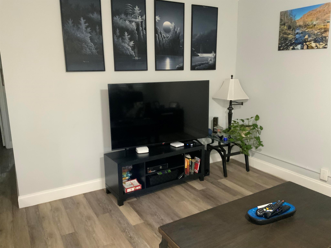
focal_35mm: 29
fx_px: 277
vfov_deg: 48.2
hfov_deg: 61.7
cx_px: 166
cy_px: 124
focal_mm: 3
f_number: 1.8
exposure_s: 1/30
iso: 320
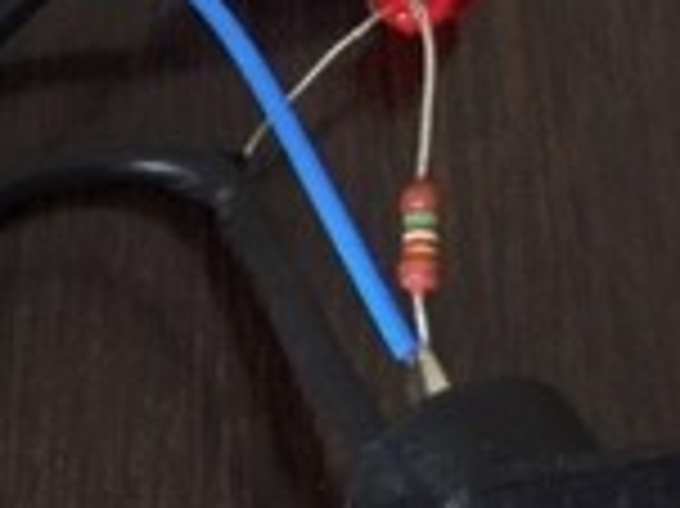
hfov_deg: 13.5
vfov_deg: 12.0
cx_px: -721
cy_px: 310
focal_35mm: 123
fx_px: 2414
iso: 80
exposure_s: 1/30
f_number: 2.2
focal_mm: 4.15
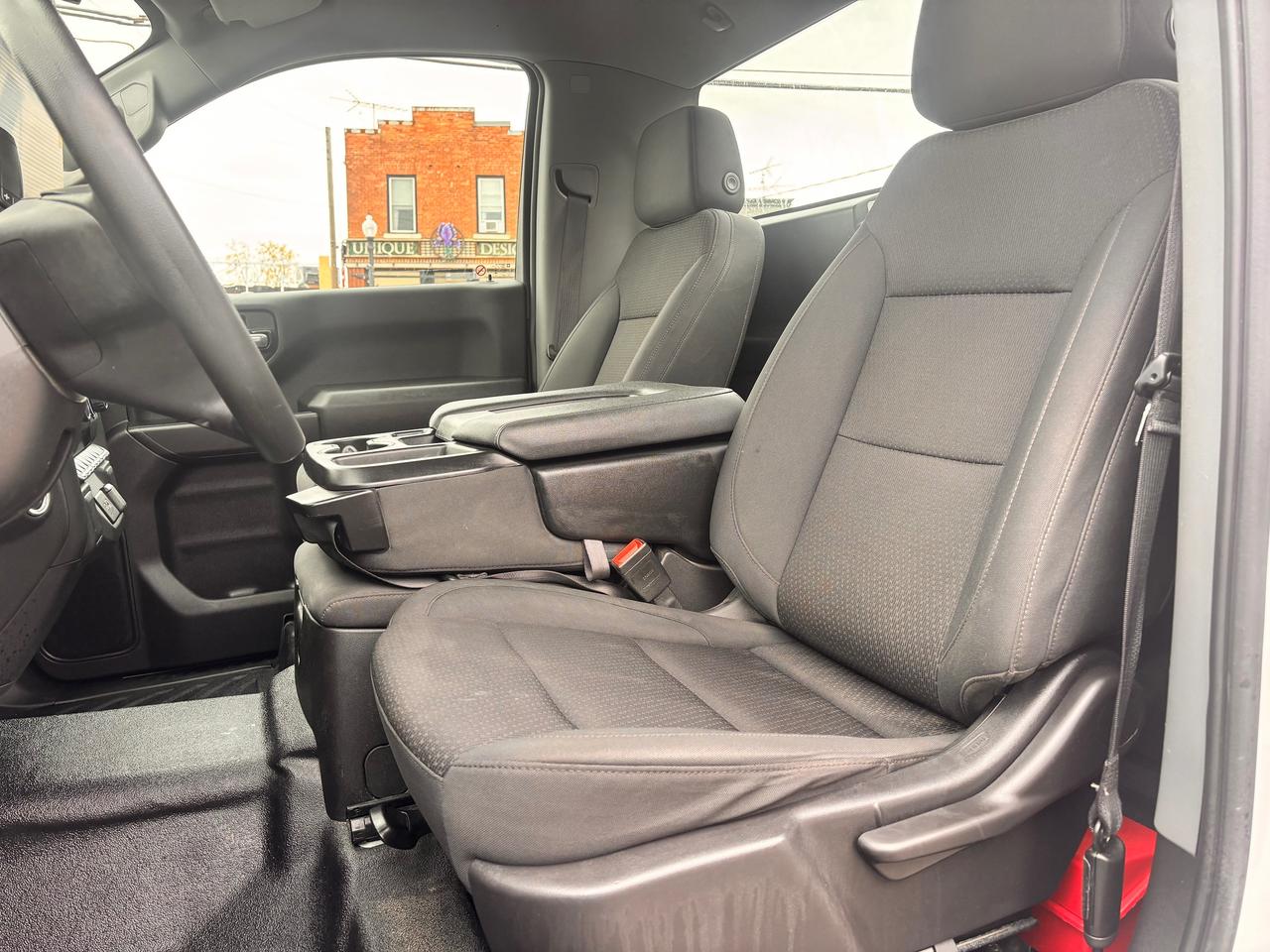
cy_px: 476
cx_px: 635
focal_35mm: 26
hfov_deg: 67.3
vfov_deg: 53.1
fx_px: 954
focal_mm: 5.96
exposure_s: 1/121
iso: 80
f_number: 1.6
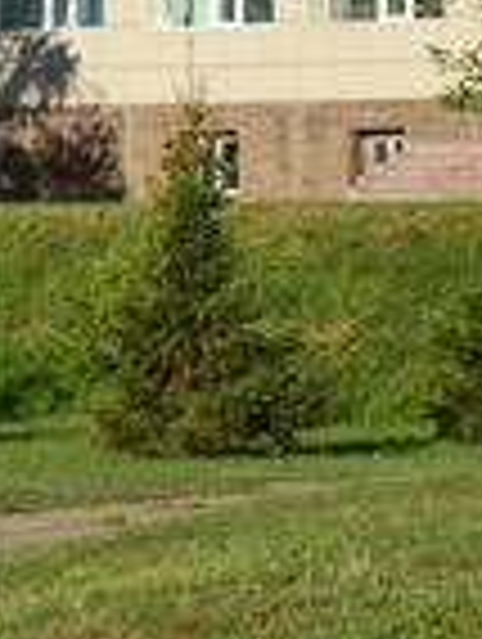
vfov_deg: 6.4
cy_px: 40
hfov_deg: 4.4
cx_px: -1451
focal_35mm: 309
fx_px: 5719
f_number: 9
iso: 100
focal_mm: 35
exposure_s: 1/200
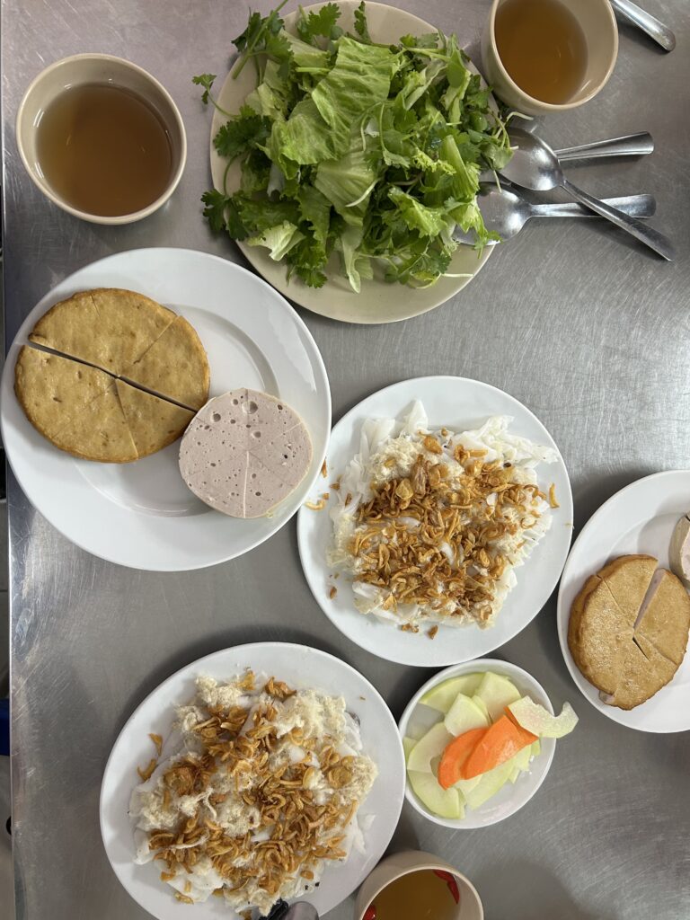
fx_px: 691
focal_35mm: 26
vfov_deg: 67.3
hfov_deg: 53.1
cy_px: 460
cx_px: 345
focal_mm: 5.7
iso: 125
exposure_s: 1/50
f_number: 1.5
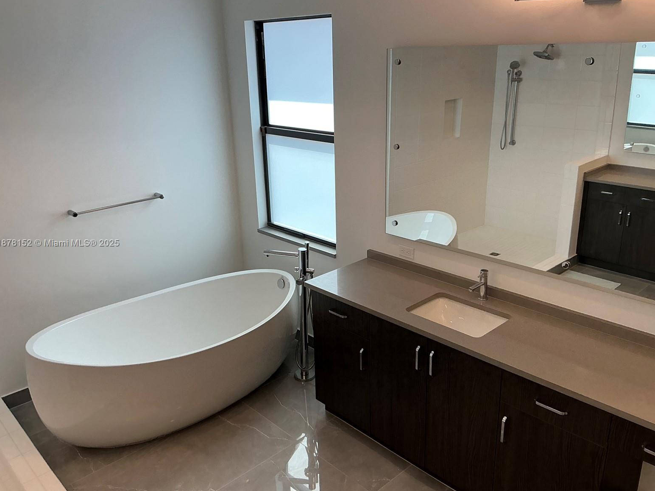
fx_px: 549
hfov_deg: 61.7
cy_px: 244
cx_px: 323
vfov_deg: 48.2
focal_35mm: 29
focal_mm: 3
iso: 16
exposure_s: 1/120
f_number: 1.8
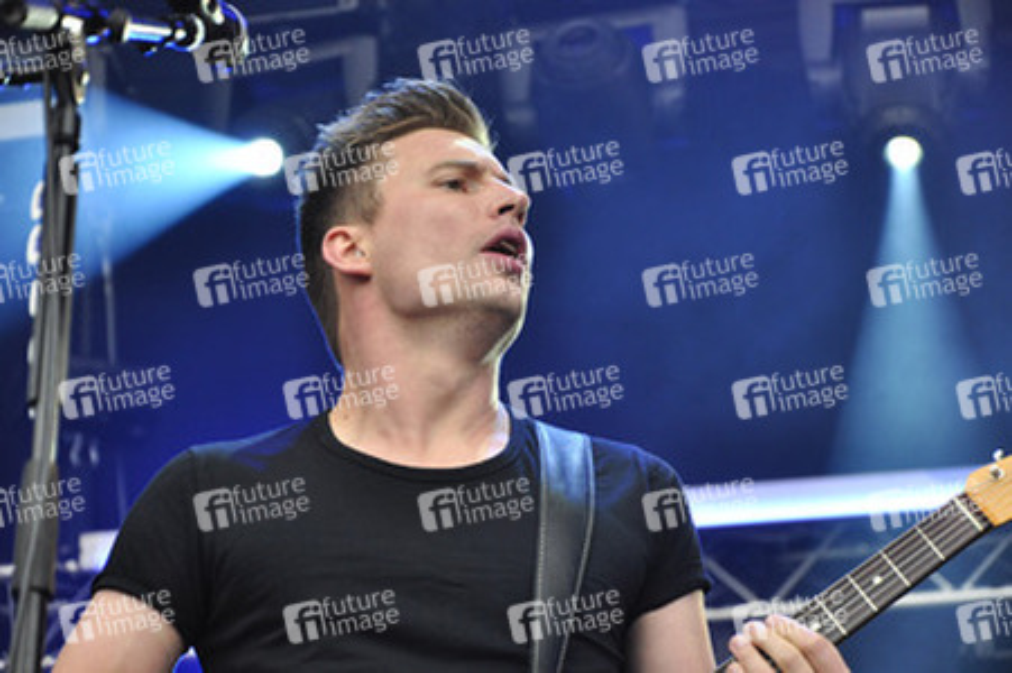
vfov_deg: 9.3
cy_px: 336
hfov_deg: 14.0
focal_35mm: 147
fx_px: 4129
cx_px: 506
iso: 500
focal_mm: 98
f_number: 5.6
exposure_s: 1/320
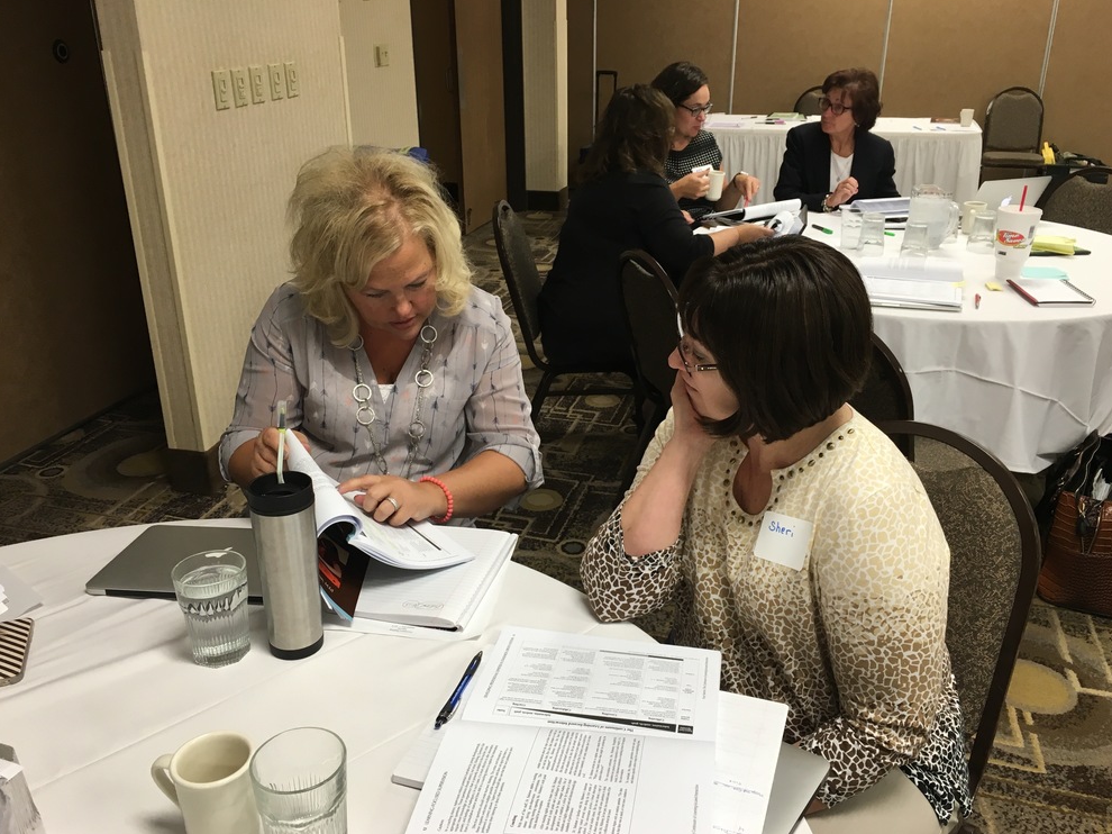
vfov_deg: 46.8
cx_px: 571
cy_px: 424
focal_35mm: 30
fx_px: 963
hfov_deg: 60.0
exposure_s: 1/30
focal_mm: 4.15
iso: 50
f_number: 2.2
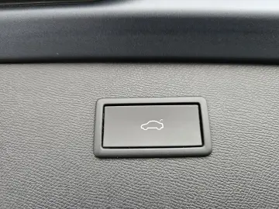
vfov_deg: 58.9
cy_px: 104
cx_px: 140
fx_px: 185
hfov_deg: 73.9
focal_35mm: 23
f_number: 1.7
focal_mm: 6.3
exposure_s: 1/180
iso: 200
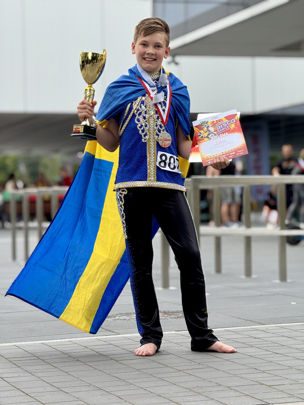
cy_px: 202
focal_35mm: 120
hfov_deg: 12.3
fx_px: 1405
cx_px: 152
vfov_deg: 16.4
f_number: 2.8
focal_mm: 15.66
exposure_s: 1/423
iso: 50
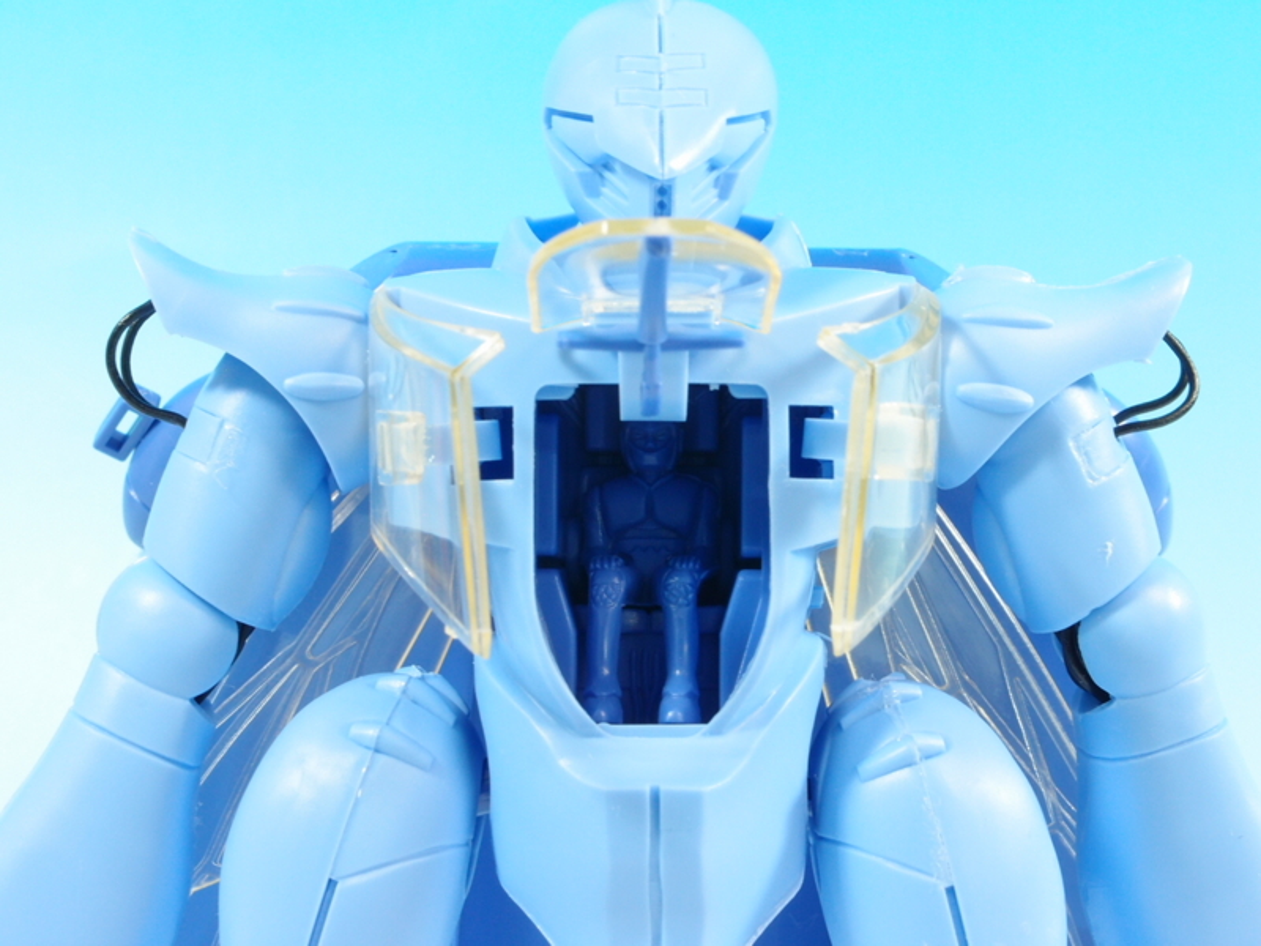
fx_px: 2586
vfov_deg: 20.7
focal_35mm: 71
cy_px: 473
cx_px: 630
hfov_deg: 27.4
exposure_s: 1/2
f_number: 8
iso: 100
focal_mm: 15.27
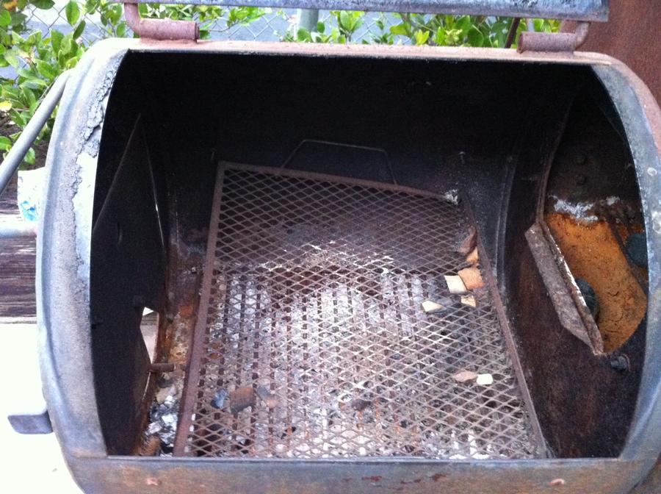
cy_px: 247
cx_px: 330
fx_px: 667
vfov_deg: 40.6
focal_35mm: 35
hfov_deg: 52.7
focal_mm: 3.85
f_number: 2.8
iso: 800
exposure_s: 1/15
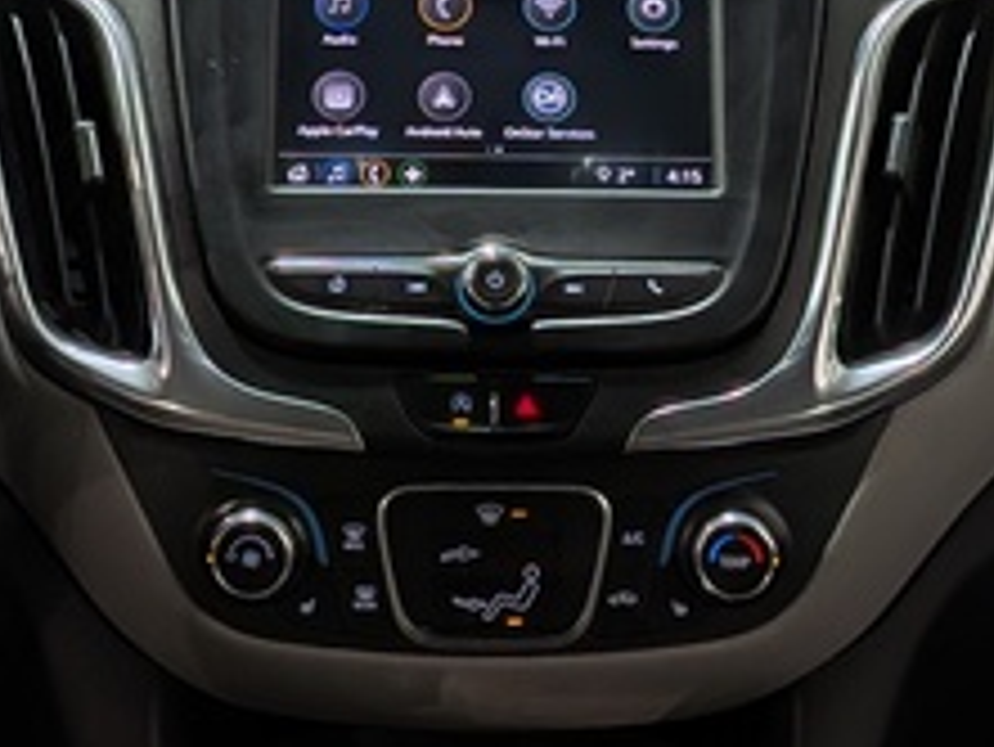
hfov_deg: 17.7
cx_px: 567
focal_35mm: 111
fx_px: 3189
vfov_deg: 13.3
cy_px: 220
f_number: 1.7
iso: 28
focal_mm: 4.53
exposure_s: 1/131
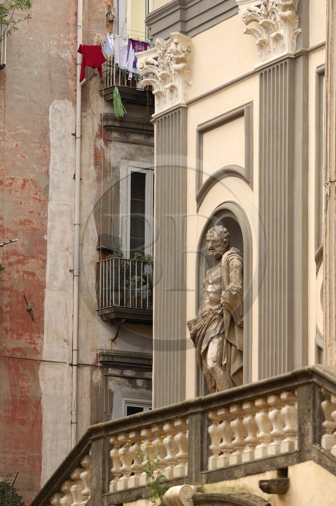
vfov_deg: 9.2
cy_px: 253
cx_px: 168
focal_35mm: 225
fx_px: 3159
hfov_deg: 6.1
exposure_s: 1/320
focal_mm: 150
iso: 100
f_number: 3.2
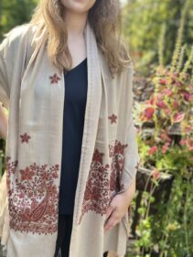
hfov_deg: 38.2
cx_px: 63
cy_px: 111
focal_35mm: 37
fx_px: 275
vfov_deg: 50.0
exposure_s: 1/198
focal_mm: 5.7
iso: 40
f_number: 1.5
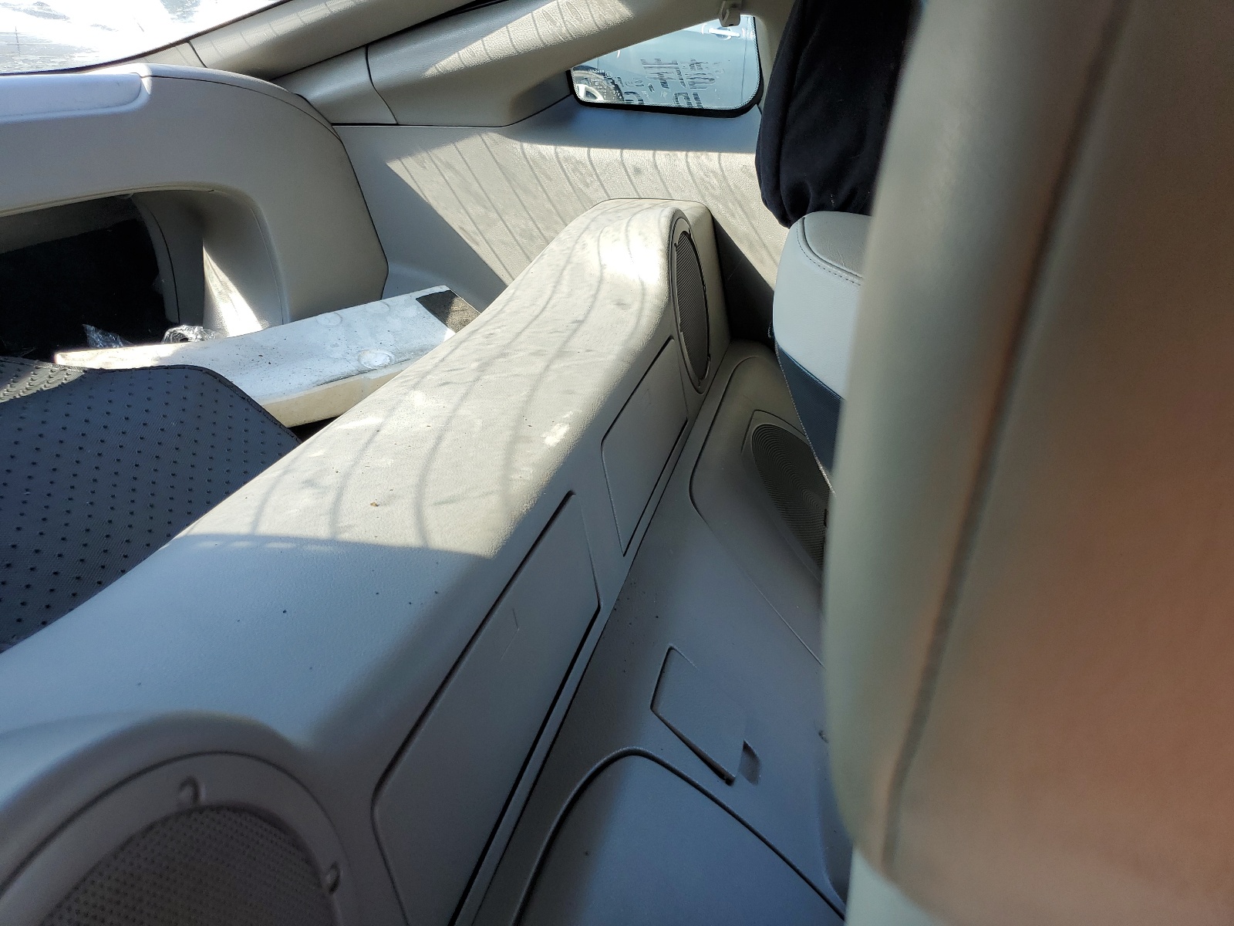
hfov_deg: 67.3
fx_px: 927
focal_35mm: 26
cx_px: 617
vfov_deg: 53.1
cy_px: 463
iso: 50
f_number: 1.5
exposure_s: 1/189
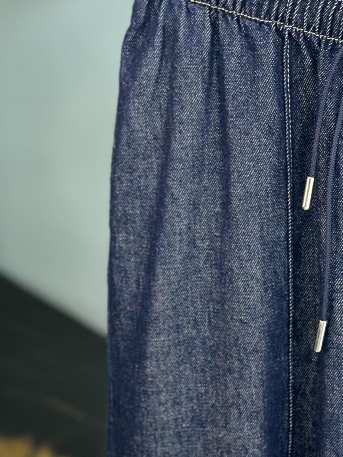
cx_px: 379
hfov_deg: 11.4
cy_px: 76
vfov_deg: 15.3
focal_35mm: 128
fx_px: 1691
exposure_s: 1/306
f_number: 1.78
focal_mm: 6.86
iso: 80
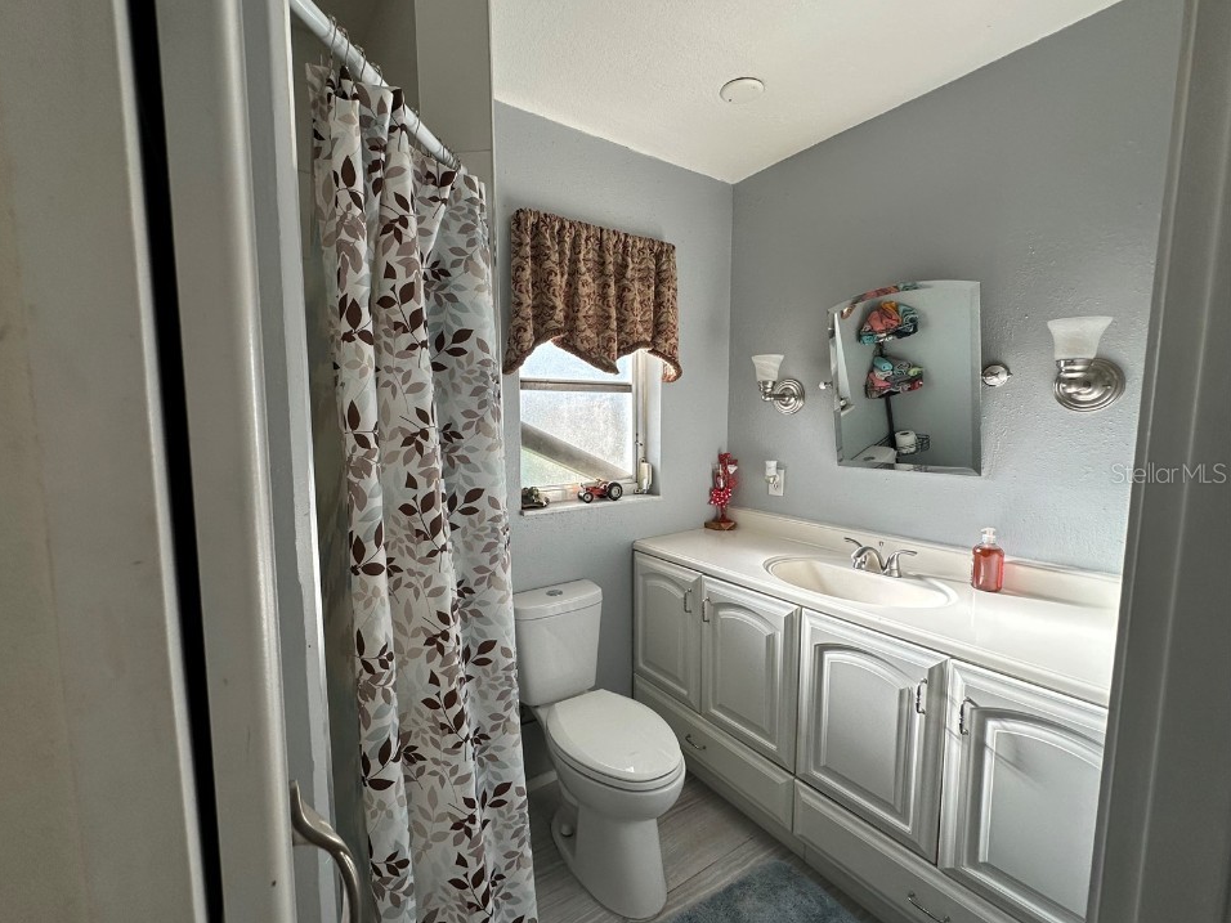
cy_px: 472
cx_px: 573
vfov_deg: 81.7
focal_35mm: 15
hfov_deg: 98.0
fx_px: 533
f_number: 2.2
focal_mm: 2.22
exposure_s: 1/120
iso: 100
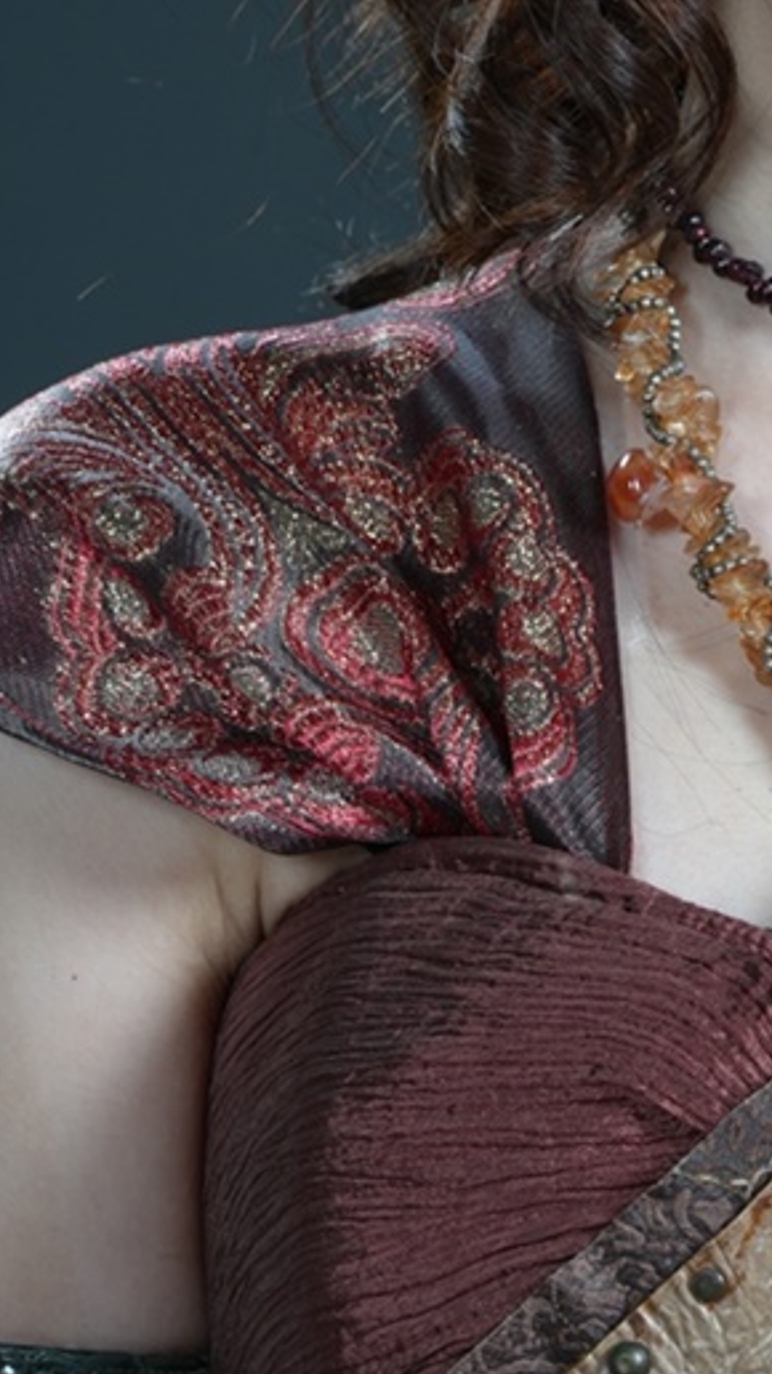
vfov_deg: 4.4
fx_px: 17734
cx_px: 993
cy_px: -64
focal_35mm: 487
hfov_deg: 2.5
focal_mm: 200
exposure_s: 1/160
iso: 100
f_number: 13
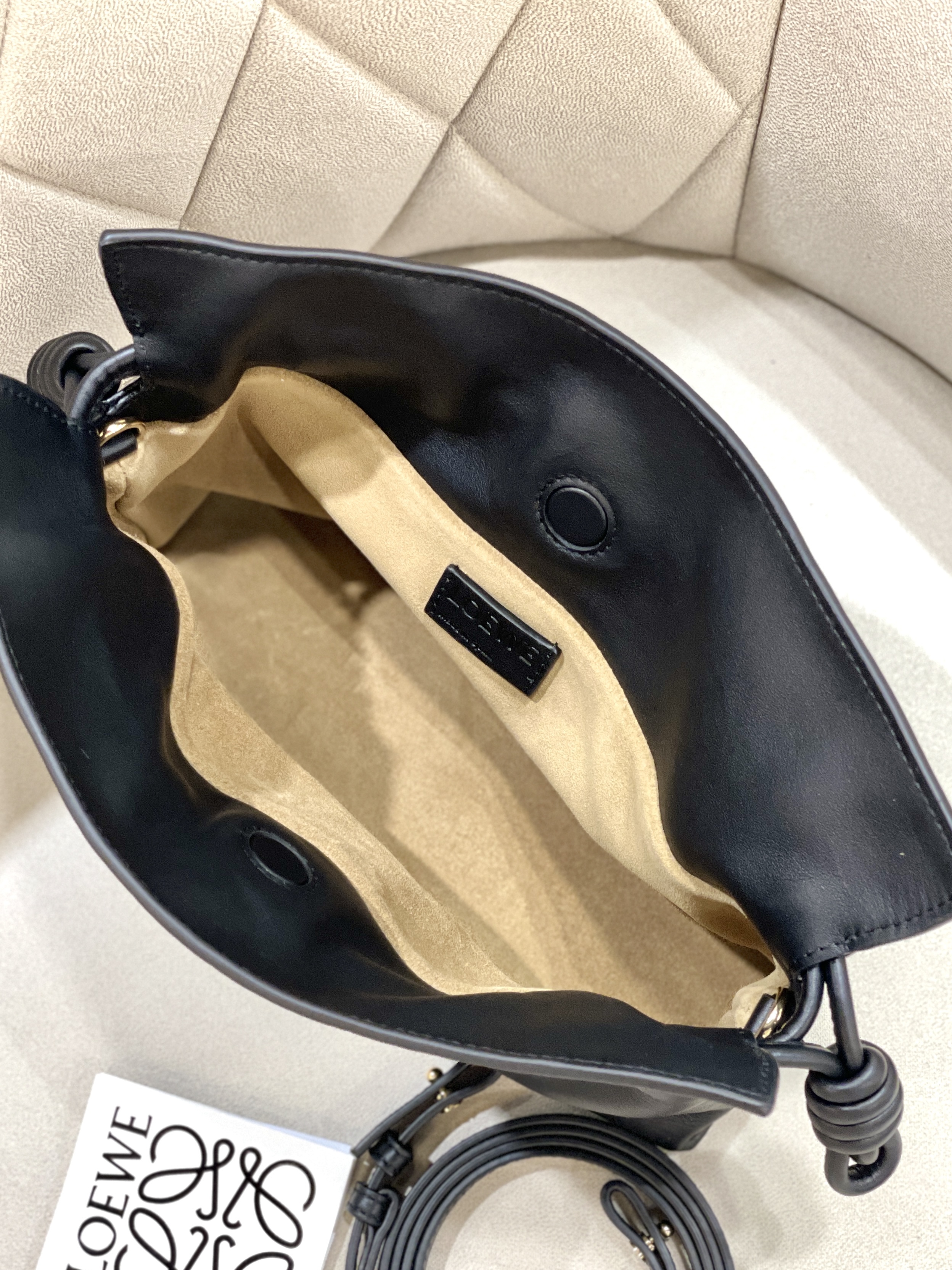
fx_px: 2310
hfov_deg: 23.3
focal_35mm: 63
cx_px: 442
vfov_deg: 30.6
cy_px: 759
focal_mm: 6
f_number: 2
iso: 250
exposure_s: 1/72
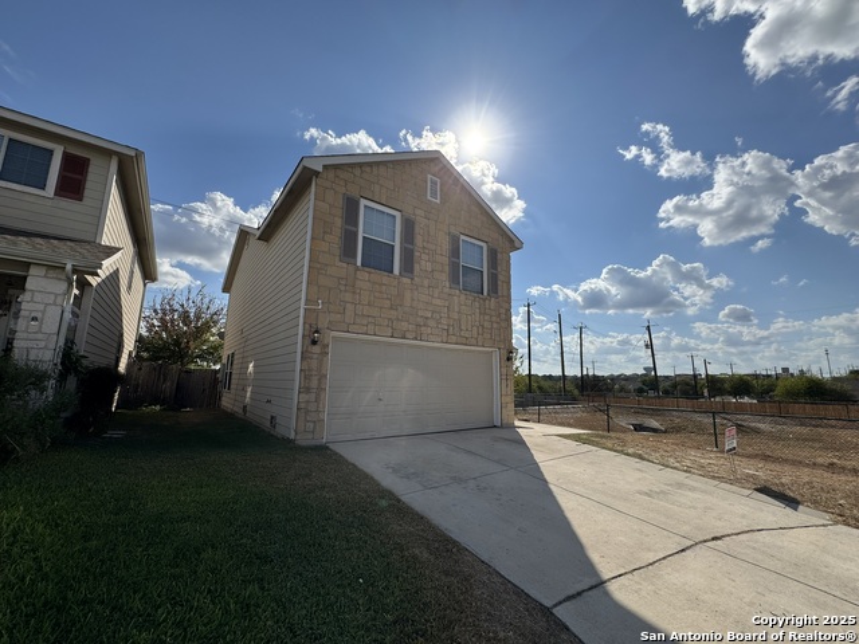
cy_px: 322
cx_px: 430
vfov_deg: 85.7
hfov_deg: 102.1
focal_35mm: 14
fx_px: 347
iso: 50
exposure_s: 1/3906
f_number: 2.2
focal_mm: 2.22
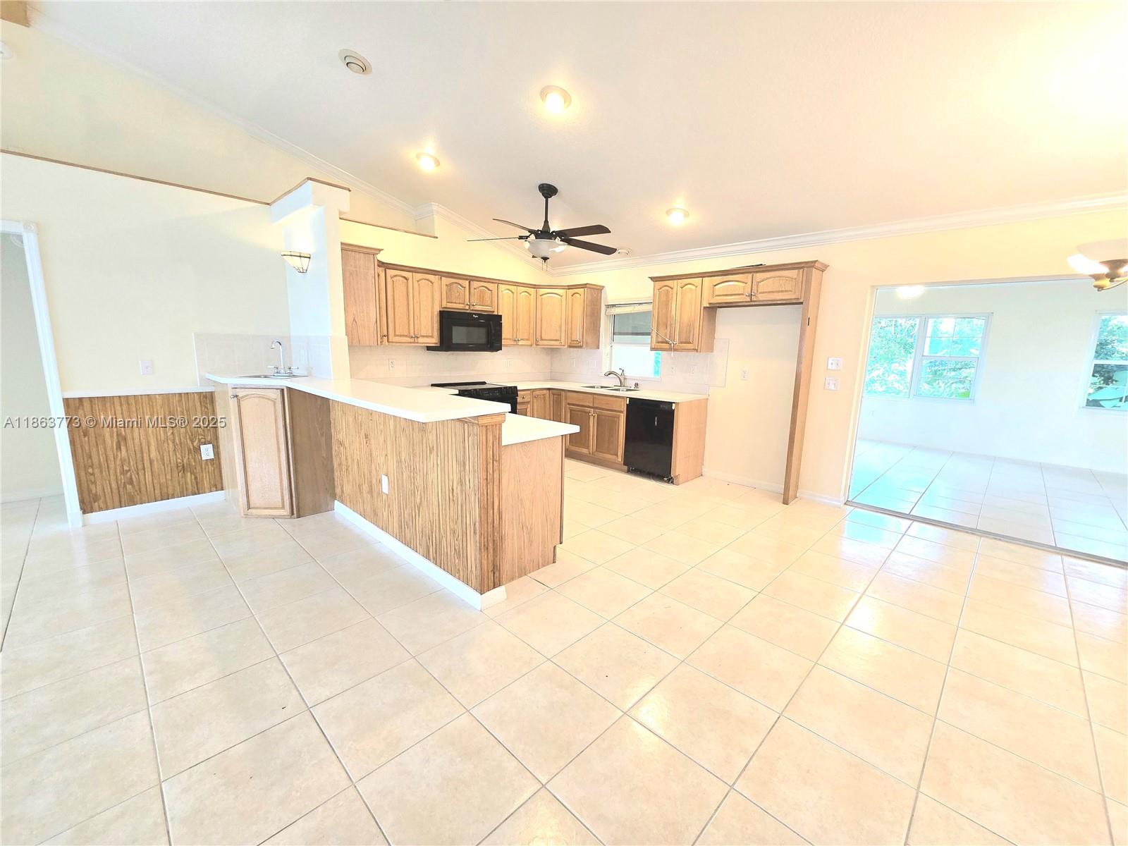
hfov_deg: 106.2
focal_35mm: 13
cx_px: 564
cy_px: 423
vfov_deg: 89.9
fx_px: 424
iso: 200
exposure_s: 1/60.2
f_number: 2.2
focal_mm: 2.2
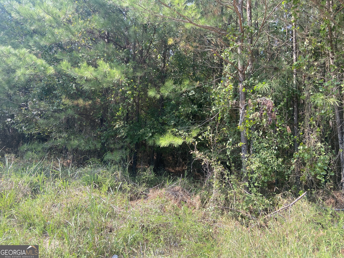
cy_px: 129
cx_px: 172
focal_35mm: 26
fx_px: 258
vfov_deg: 53.1
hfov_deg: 67.3
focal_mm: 4.25
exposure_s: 1/391
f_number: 1.8
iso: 32
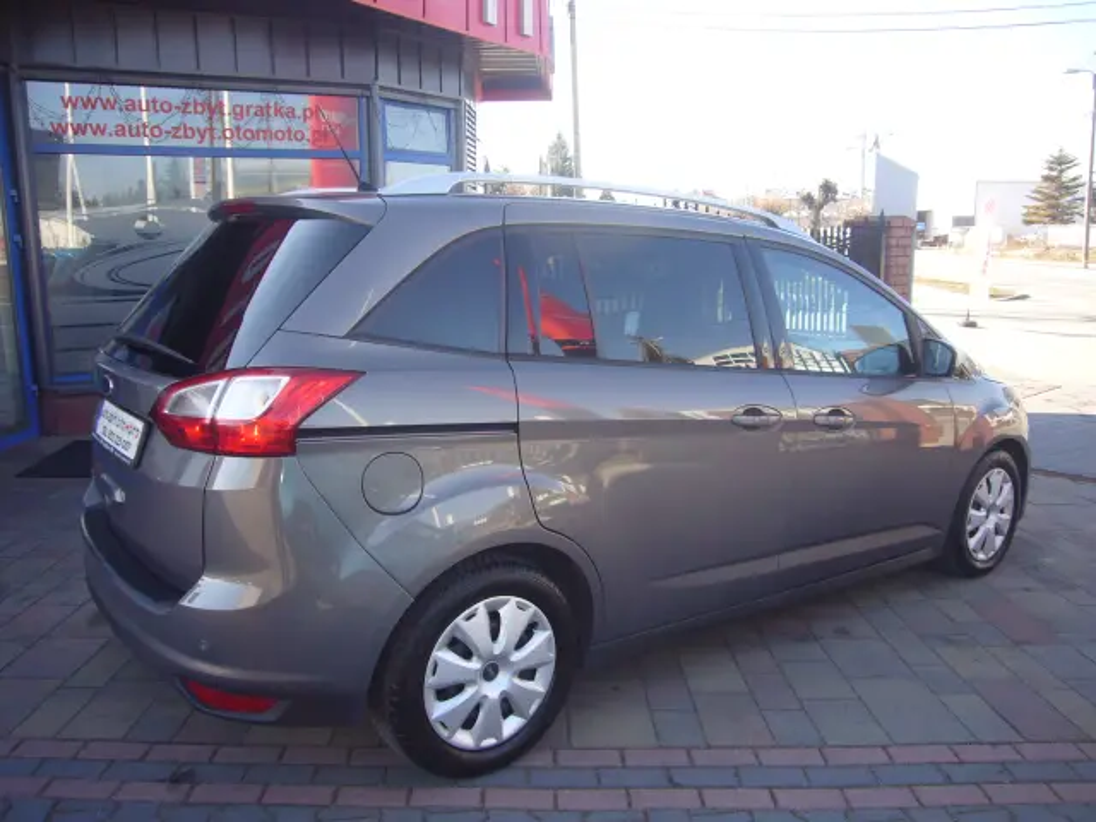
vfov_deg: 49.7
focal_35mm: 28
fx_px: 887
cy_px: 411
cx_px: 548
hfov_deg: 63.4
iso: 80
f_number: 2.8
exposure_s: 1/160
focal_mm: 4.6
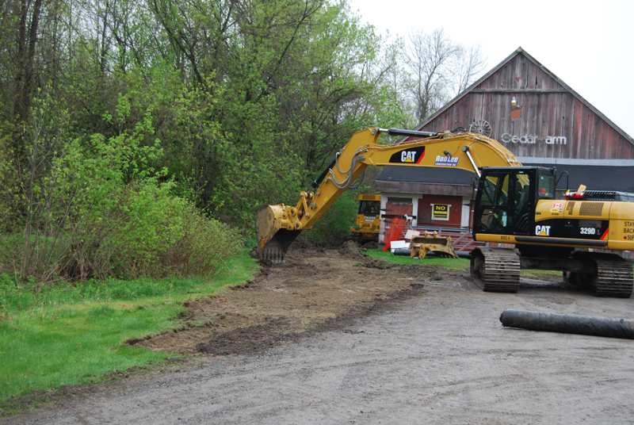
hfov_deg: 38.8
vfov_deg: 26.6
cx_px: 317
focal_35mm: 51
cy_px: 212
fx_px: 899
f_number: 4.5
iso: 200
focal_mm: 34
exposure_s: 1/80
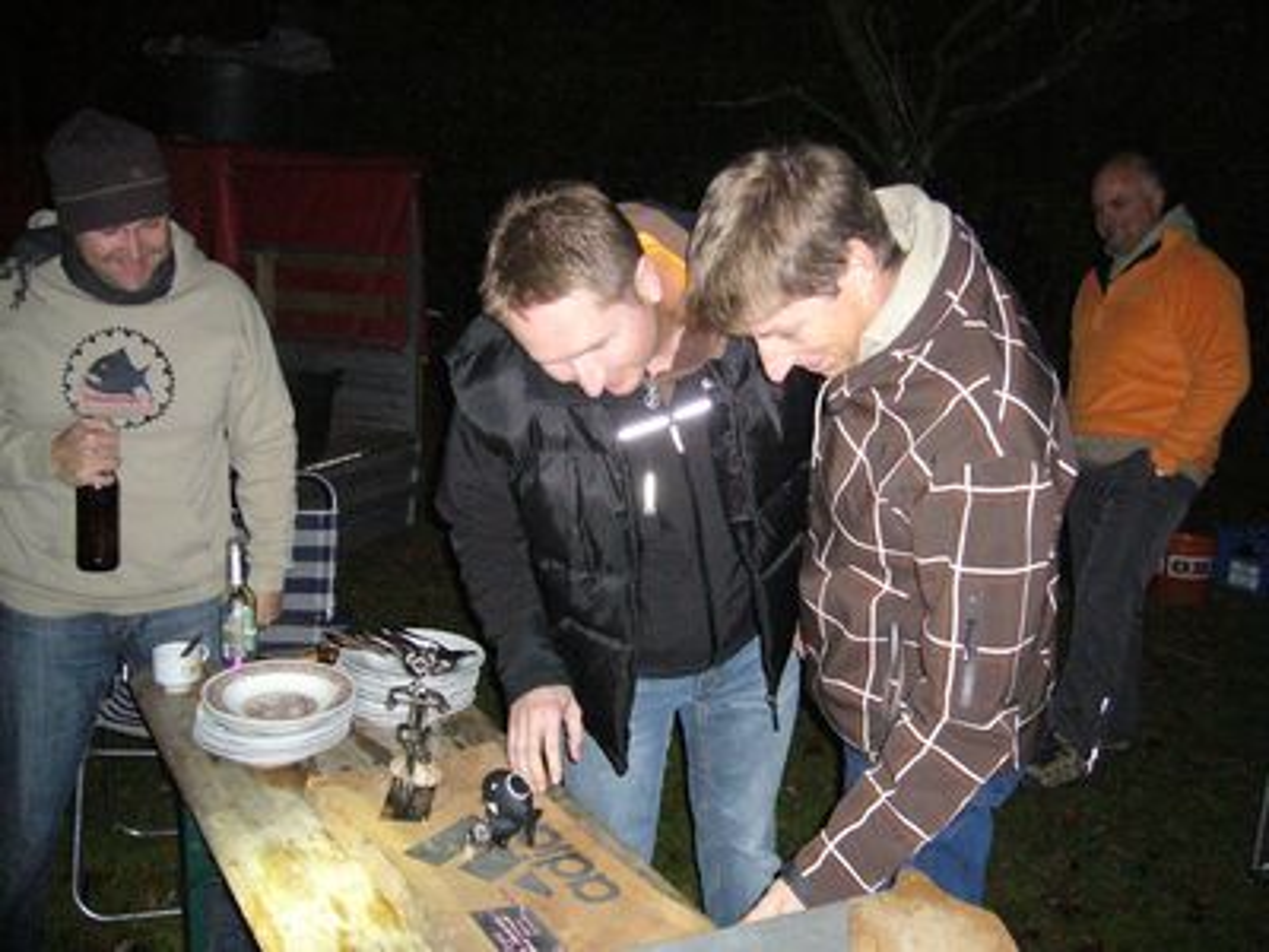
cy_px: 476
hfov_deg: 52.6
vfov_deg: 40.7
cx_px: 634
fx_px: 1283
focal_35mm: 35
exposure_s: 1/60
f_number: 2.8
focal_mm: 5.8
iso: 400
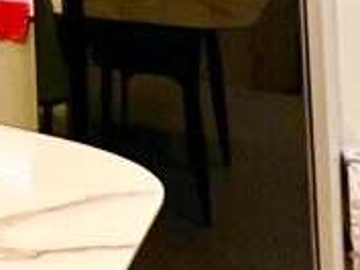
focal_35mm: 81
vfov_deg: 15.7
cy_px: -207
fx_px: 843
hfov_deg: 19.8
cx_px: -224
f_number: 2.2
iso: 320
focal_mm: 2.22
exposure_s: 1/50
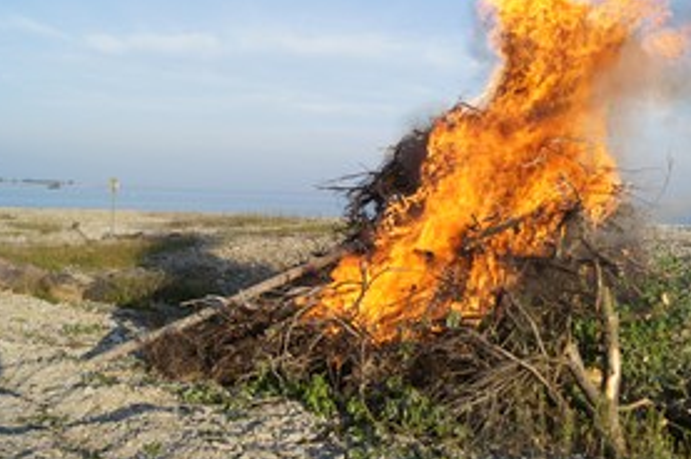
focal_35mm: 39
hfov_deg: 48.4
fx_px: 748
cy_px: 150
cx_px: 481
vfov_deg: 33.8
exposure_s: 1/250
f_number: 6.3
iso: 100
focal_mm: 18
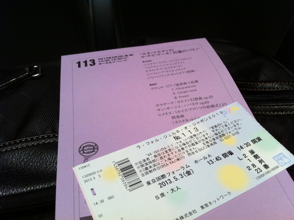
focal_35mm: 35
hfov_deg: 52.7
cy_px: 110
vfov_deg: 40.6
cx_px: 147
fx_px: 297
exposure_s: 1/17
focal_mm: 3.85
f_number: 2.8
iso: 160
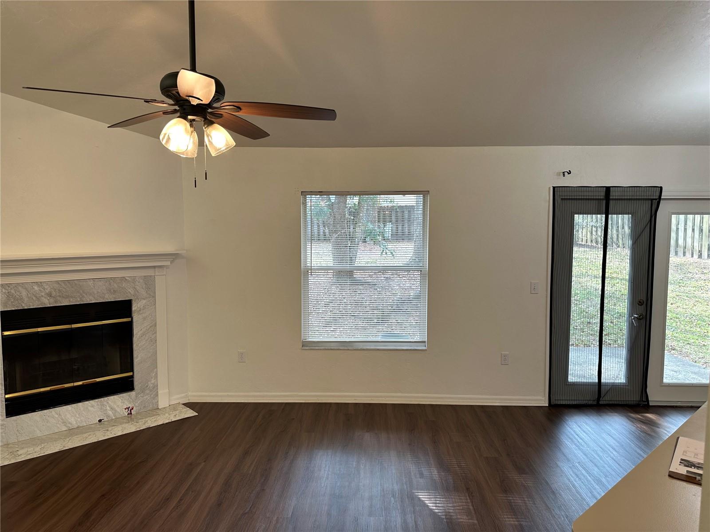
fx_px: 492
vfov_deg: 56.8
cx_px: 355
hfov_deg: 71.6
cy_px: 266
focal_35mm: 24
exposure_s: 1/120
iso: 100
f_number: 1.78
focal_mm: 6.86
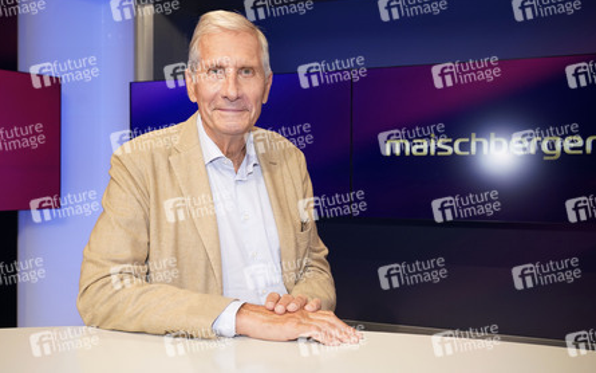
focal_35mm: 33
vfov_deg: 38.3
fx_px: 536
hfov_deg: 58.1
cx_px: 297
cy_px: 173
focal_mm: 32
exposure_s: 1/125
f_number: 5.6
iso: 2000
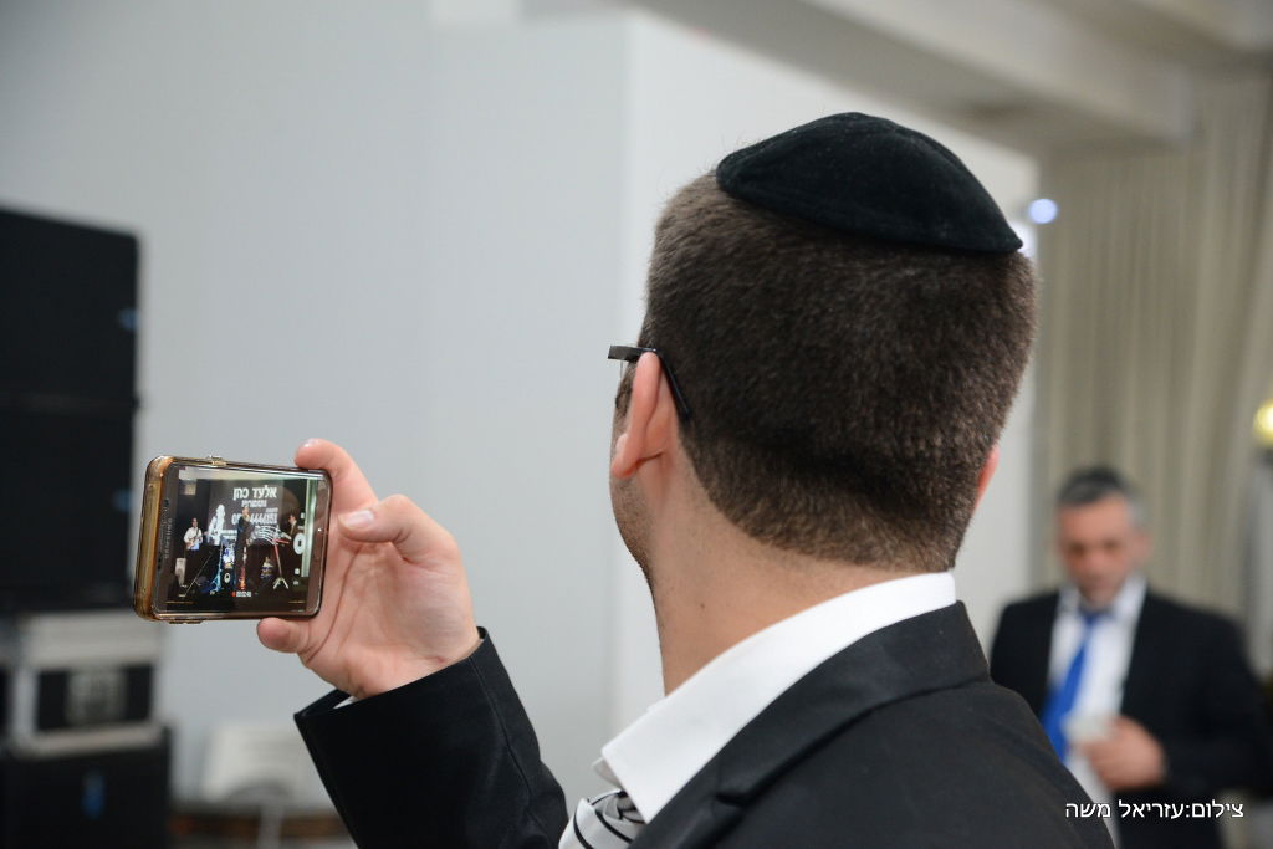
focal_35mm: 82
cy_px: 424
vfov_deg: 16.7
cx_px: 636
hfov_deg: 24.8
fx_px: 2900
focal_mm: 82
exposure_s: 1/100
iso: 1600
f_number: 5.6
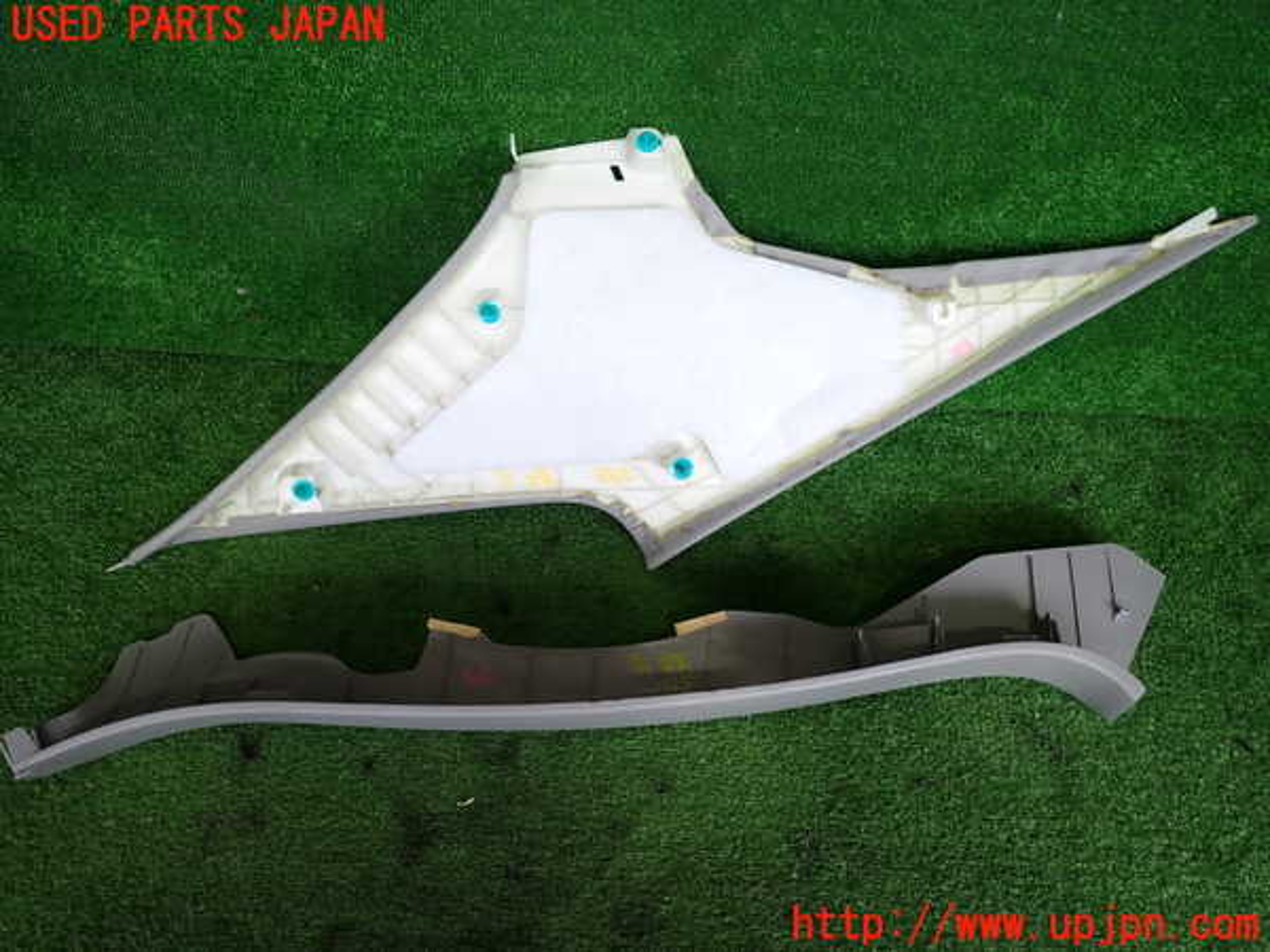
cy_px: 476
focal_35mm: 25
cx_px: 635
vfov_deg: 54.9
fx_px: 917
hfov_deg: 69.4
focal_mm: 4.5
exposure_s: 1/125
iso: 200
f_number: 2
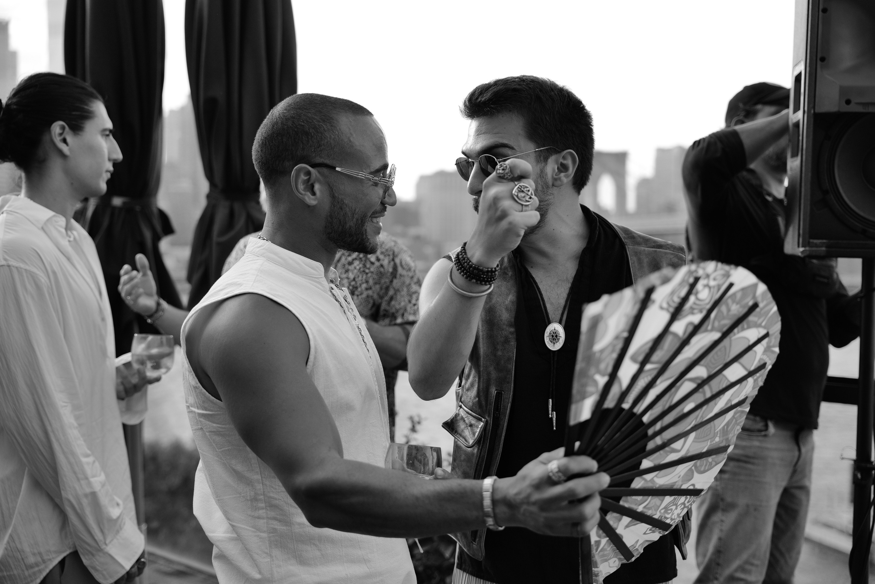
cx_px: 438
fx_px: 1045
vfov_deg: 31.2
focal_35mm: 43
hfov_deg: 45.4
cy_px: 292
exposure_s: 1/800
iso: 800
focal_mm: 43
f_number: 2.8
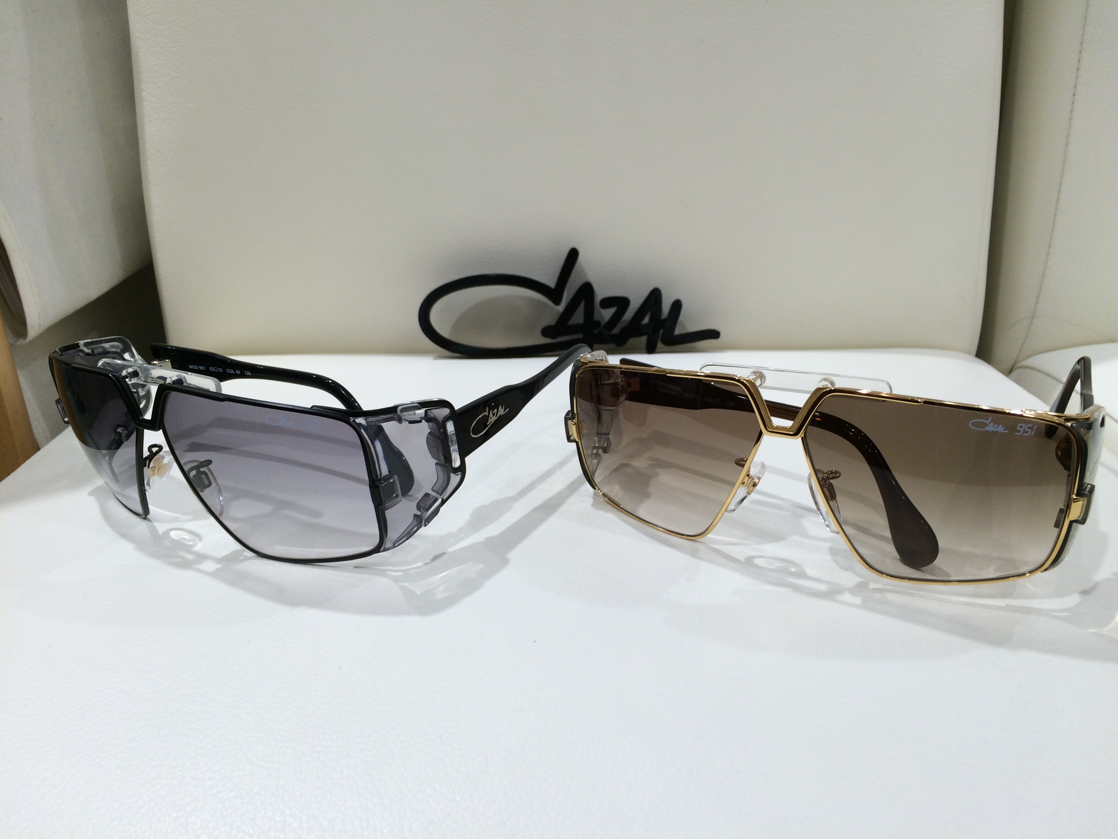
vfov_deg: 48.2
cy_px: 420
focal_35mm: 29
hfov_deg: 61.7
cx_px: 559
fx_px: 937
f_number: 2.2
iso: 40
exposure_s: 1/50
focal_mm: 4.15
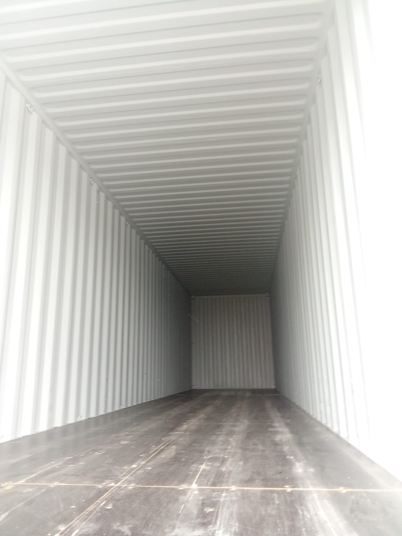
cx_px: 201
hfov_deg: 49.7
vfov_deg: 63.4
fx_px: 434
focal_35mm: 28
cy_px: 268
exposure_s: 1/33.3
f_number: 2
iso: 200
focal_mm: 2.78
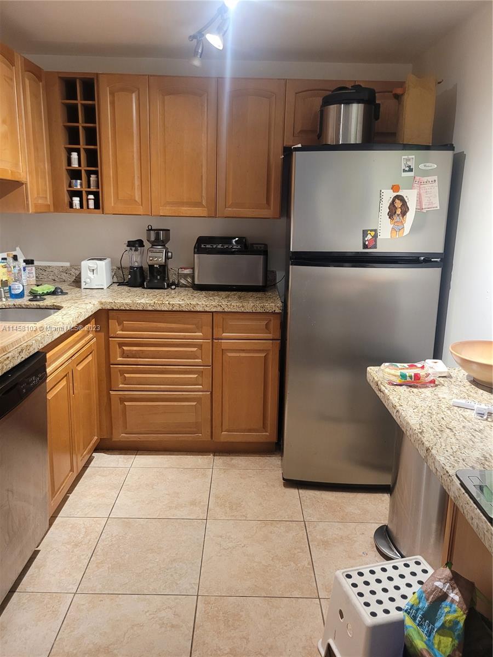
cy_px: 328
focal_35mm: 26
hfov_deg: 53.1
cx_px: 246
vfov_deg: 67.3
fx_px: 494
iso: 400
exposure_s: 1/40
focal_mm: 5.4
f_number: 1.8
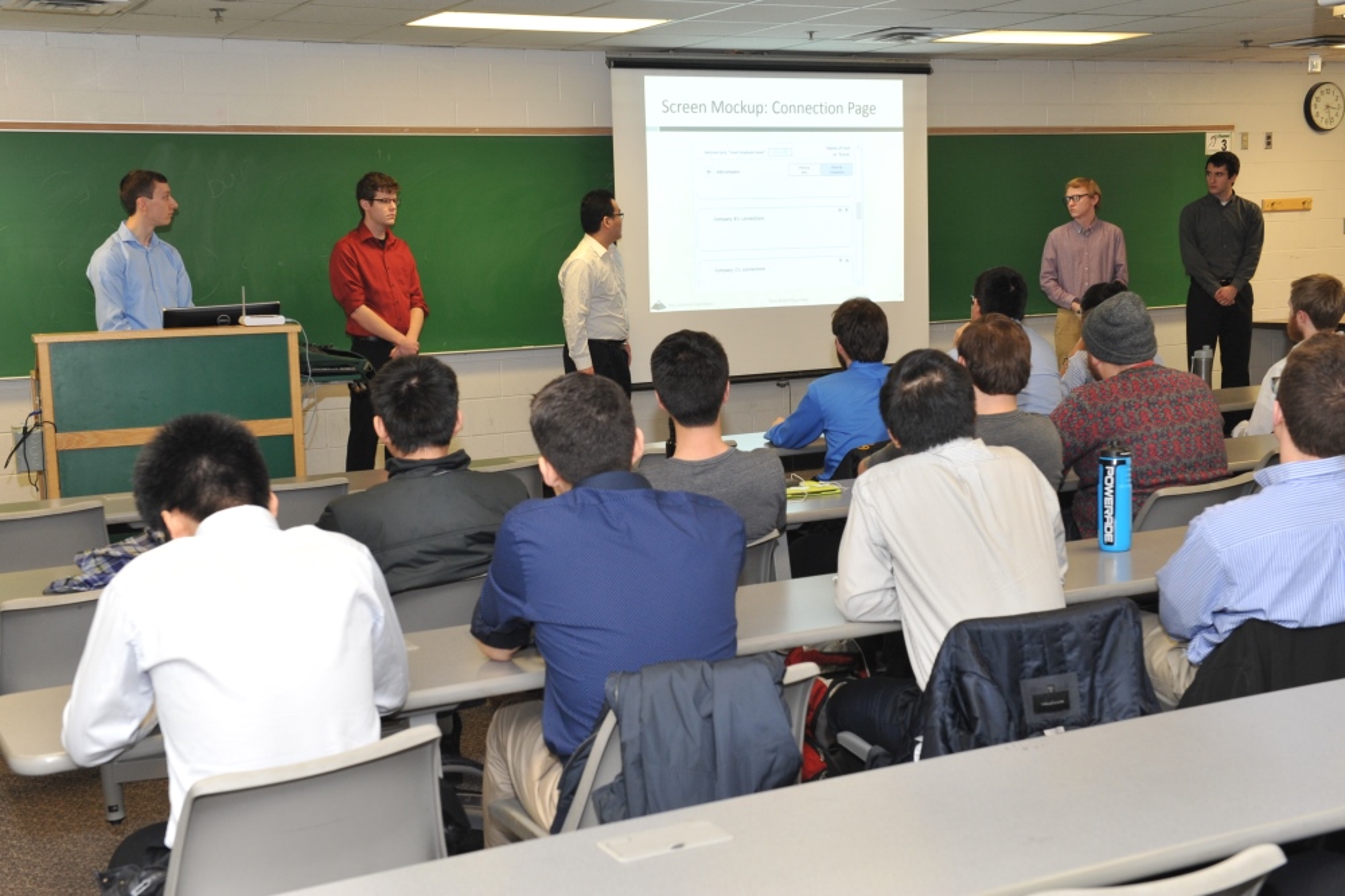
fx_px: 1793
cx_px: 672
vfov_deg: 28.1
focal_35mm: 48
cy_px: 448
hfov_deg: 41.1
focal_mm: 48
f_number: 7.1
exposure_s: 1/60
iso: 1250
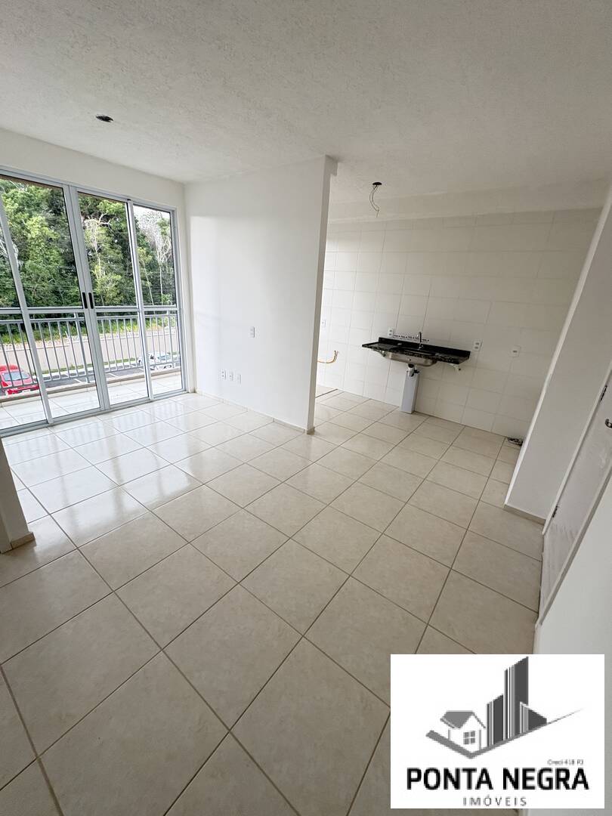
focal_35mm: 14
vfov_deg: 102.1
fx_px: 330
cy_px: 408
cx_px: 306
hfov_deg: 85.7
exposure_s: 1/71
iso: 250
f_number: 2.2
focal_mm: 2.22
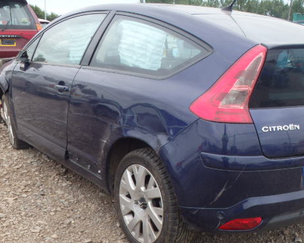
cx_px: 195
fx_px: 414
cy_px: 137
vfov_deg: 32.7
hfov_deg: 40.0
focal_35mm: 46
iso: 125
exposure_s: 1/80
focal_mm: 6.1
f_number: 4.4
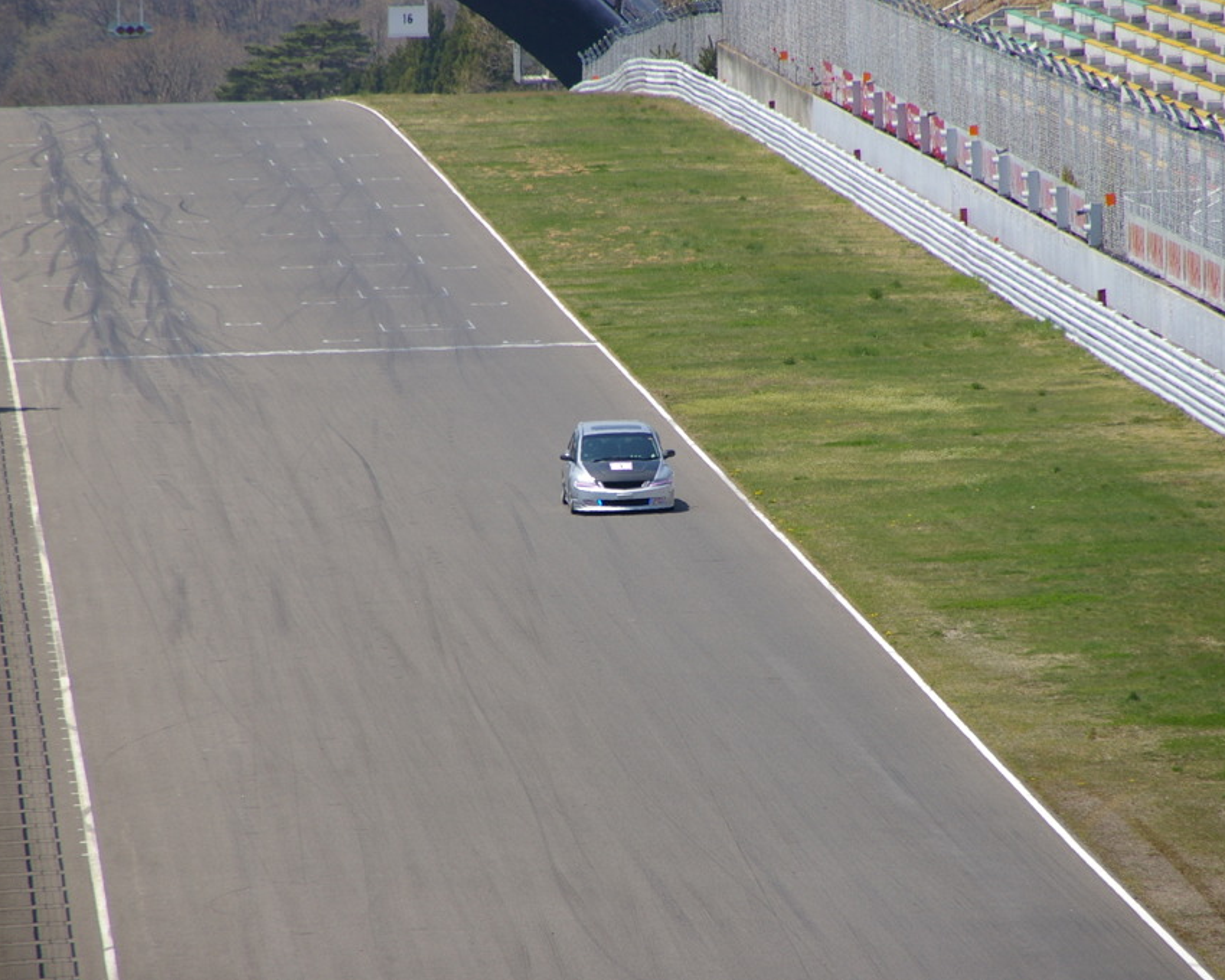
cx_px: 618
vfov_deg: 3.7
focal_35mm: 424
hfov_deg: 4.6
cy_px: 490
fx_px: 15372
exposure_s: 1/500
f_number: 9.5
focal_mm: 250
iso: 200
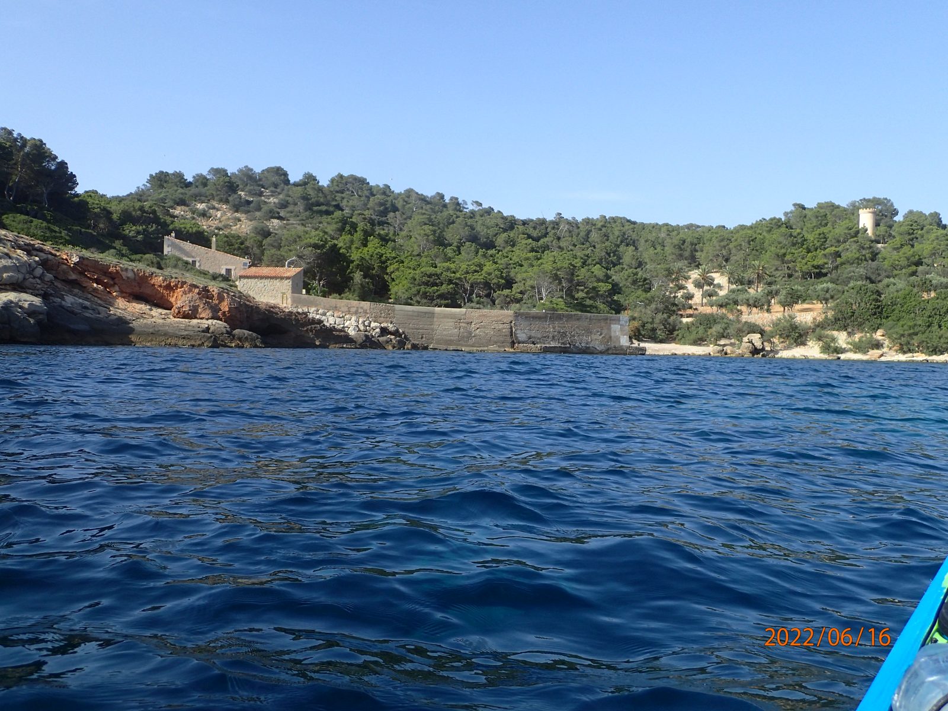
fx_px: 876
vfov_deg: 44.2
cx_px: 474
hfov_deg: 56.8
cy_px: 356
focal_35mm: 32
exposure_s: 1/640
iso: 100
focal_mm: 5.87
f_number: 3.2
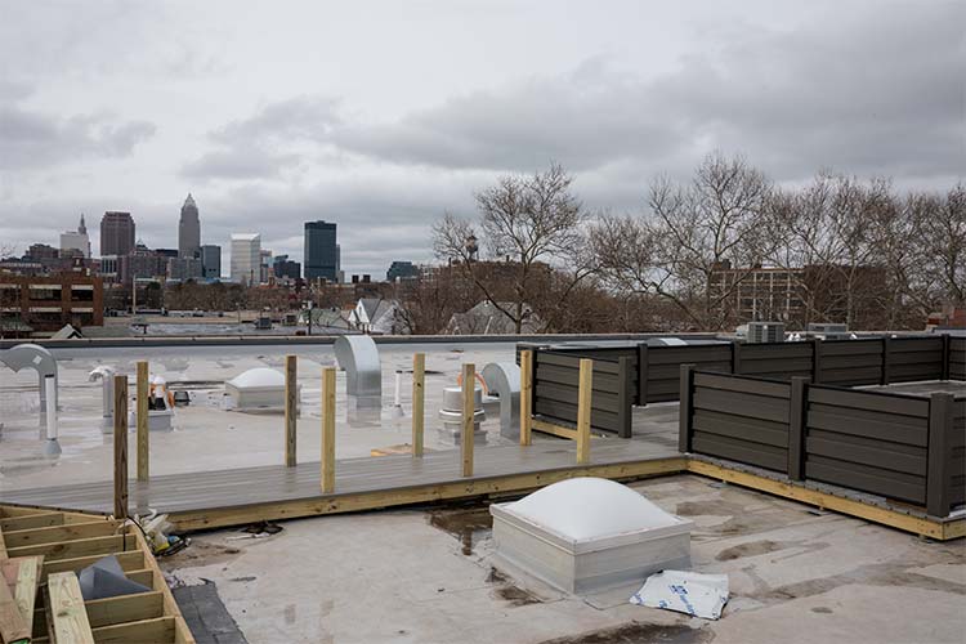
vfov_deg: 41.1
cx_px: 483
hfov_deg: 58.7
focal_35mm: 32
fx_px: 859
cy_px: 322
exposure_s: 1/320
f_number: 14
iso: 200
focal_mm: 32
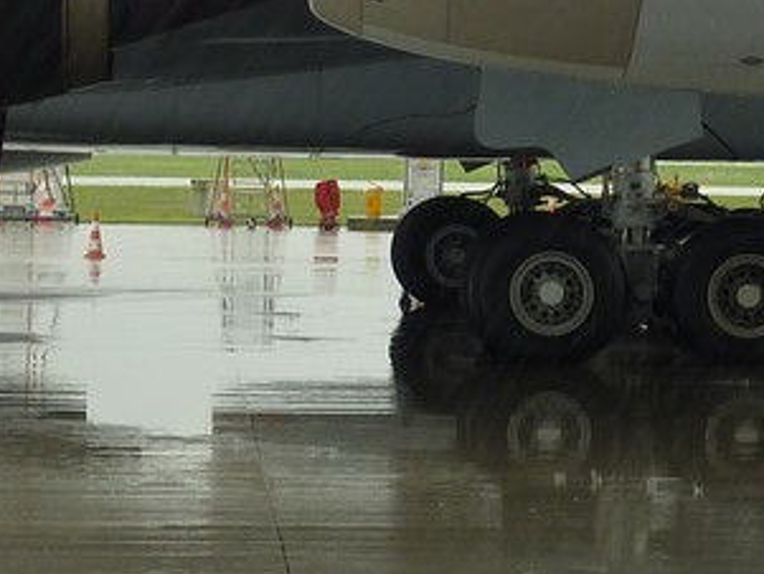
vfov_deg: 8.0
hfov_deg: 10.7
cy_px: 33
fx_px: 4085
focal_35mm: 185
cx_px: 589
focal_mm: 7.9
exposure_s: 1/50
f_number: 3.8
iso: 80
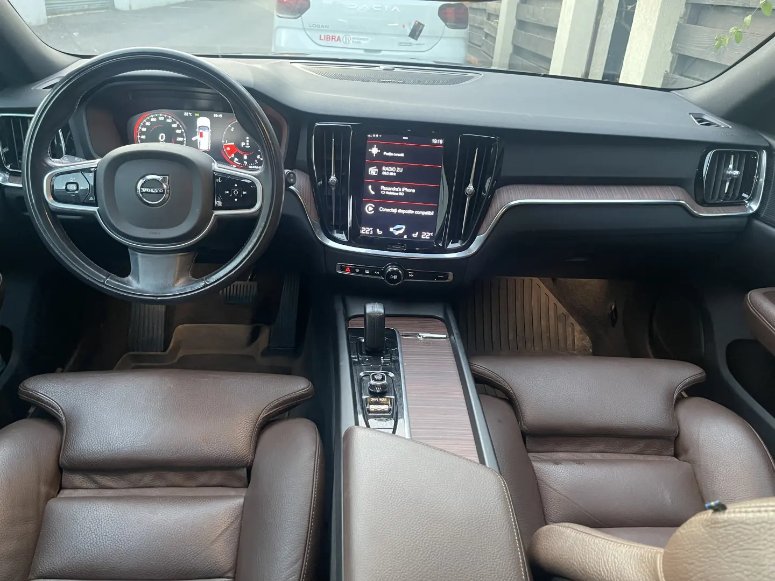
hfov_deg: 69.4
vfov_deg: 54.9
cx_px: 388
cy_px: 290
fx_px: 560
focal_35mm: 25
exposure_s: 1/46
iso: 500
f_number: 1.6
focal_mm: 5.1
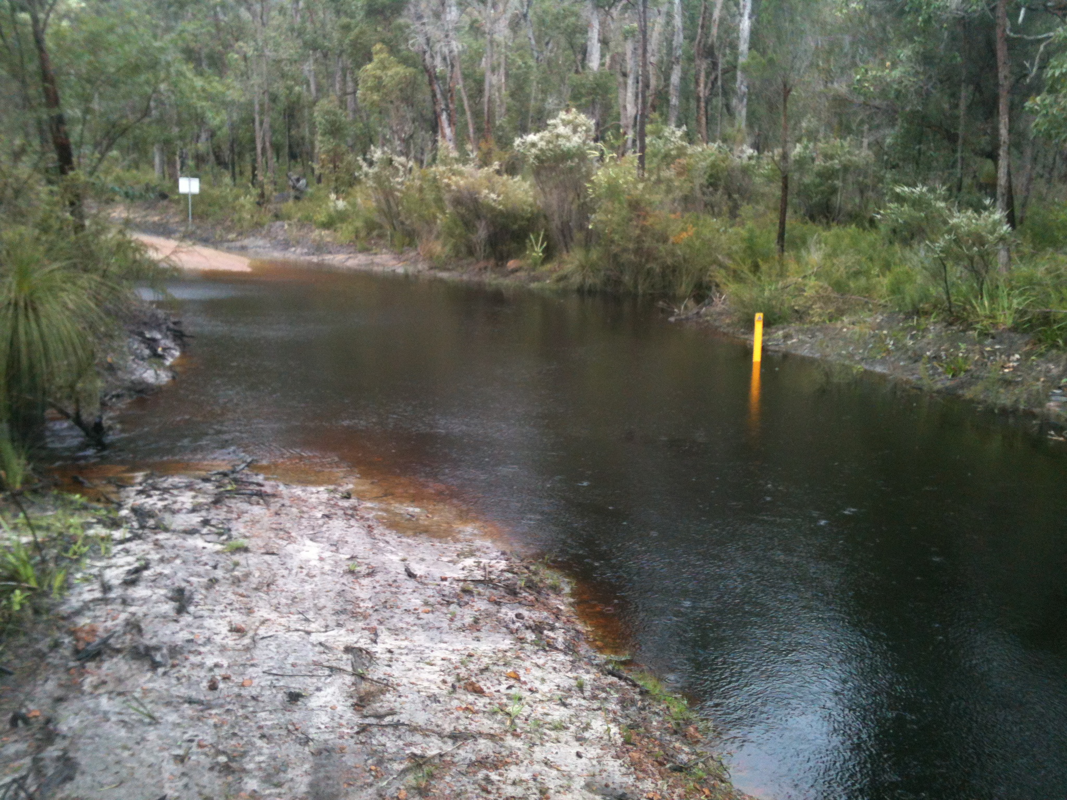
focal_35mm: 35
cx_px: 534
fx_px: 1079
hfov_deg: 52.6
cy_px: 400
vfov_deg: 40.7
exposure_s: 1/60
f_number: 2.8
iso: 100
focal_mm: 3.85
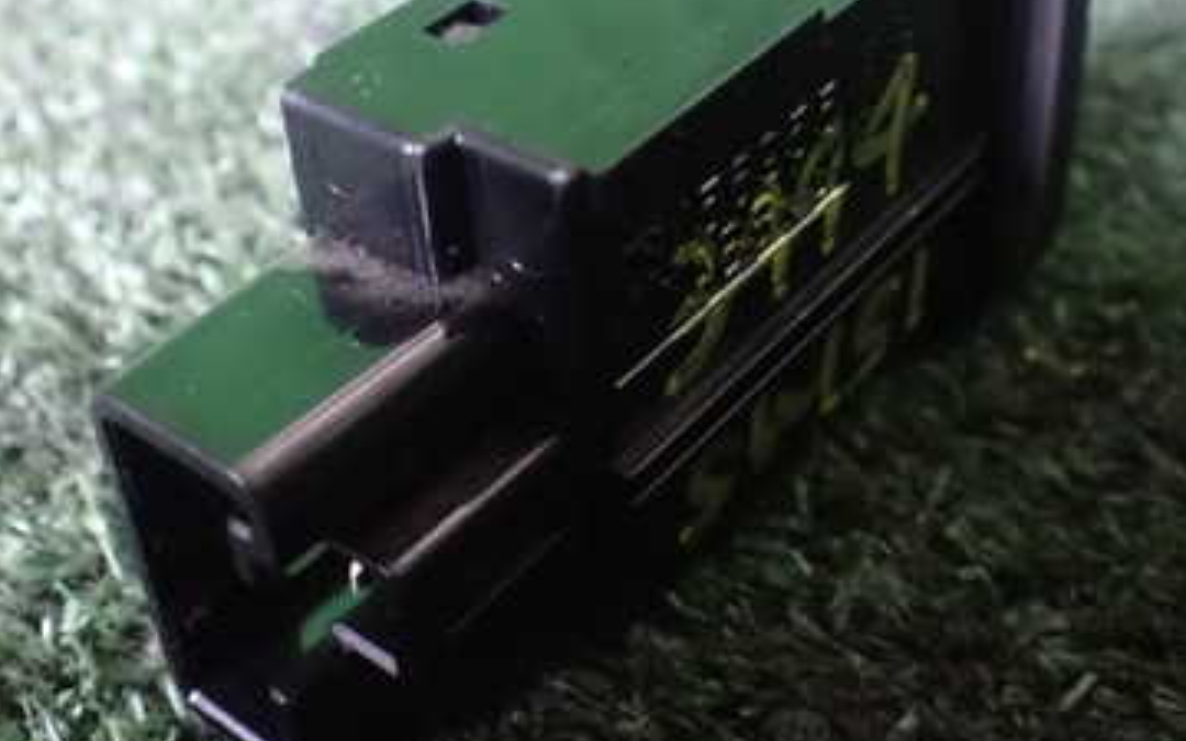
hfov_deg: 38.2
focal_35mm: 53
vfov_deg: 24.1
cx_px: 609
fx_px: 1713
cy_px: 161
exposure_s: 1/25
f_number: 2.3
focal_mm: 5.4
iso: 1600
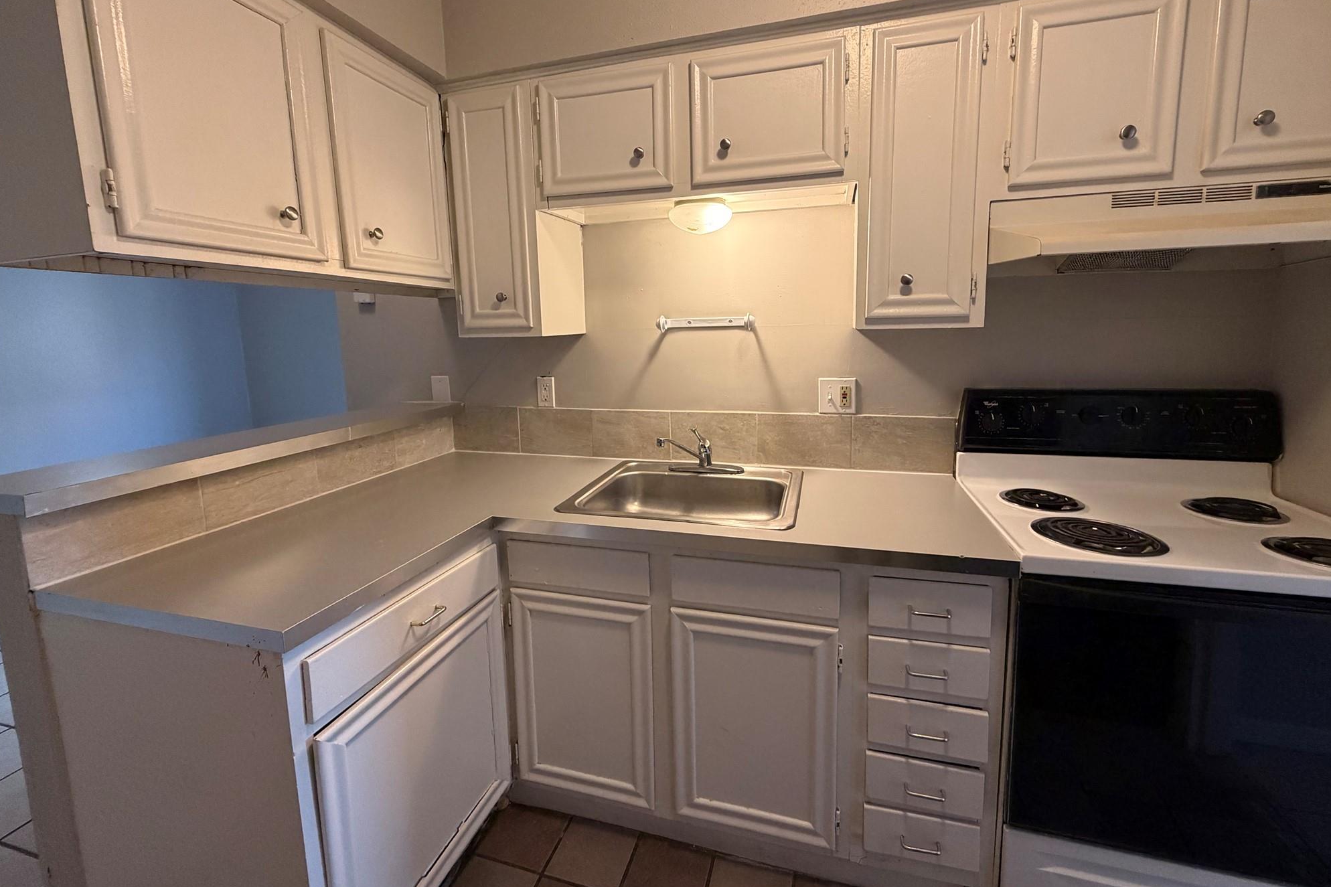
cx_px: 680
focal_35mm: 15
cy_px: 392
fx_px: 554
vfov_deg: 77.0
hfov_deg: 100.4
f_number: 2.2
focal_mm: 2.22
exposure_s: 1/87
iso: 320
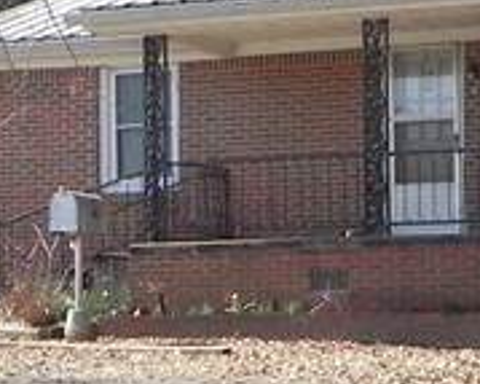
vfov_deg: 10.6
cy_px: 247
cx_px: 504
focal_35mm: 145
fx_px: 2059
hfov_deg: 13.1
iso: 160
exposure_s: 1/256
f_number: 6.3
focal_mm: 4.6
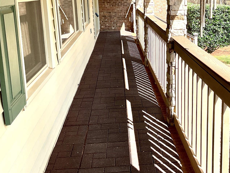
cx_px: 157
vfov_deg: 30.6
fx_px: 312
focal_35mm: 47
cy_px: 55
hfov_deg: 39.9
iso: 16
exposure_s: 1/461
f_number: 1.8
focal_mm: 3
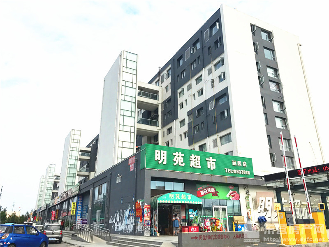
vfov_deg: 49.7
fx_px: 266
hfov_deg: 63.4
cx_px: 164
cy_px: 124
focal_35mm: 28
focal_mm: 3.99
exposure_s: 1/2227
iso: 20
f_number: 1.8
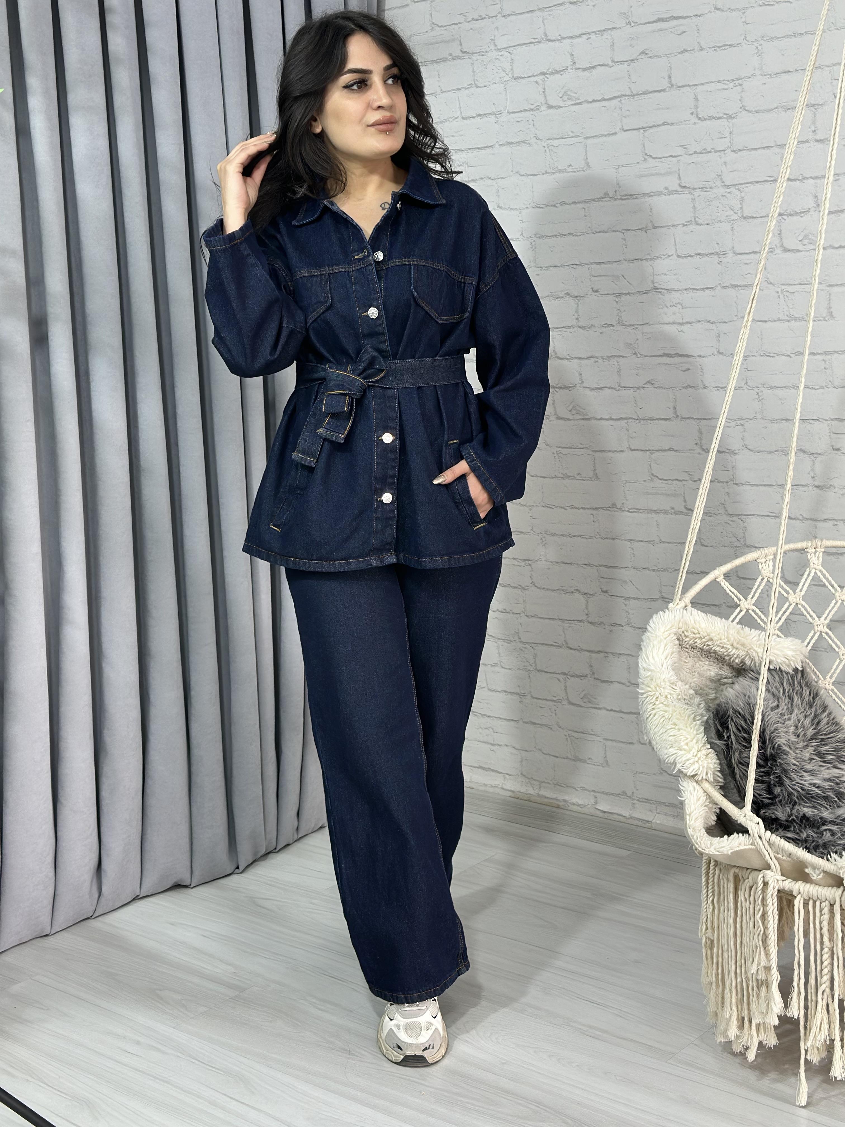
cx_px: 422
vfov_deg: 39.7
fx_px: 1562
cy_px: 564
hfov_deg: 30.3
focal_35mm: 48
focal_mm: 6.86
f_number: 1.78
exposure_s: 1/100
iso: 100
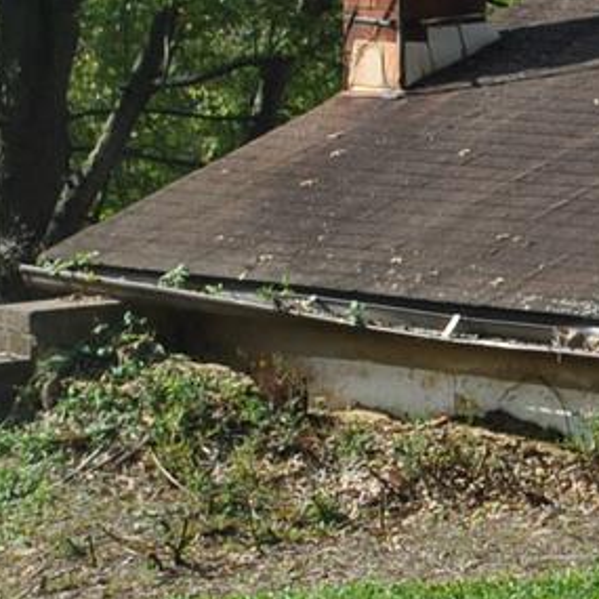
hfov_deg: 7.9
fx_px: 4307
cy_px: 433
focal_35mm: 220
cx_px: 694
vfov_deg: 7.9
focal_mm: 24
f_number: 7.1
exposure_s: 1/200
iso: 100
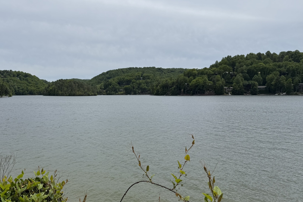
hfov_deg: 59.6
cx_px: 115
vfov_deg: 42.2
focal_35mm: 31
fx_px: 261
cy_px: 117
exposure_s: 1/9091
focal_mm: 6.76
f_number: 1.78
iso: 80
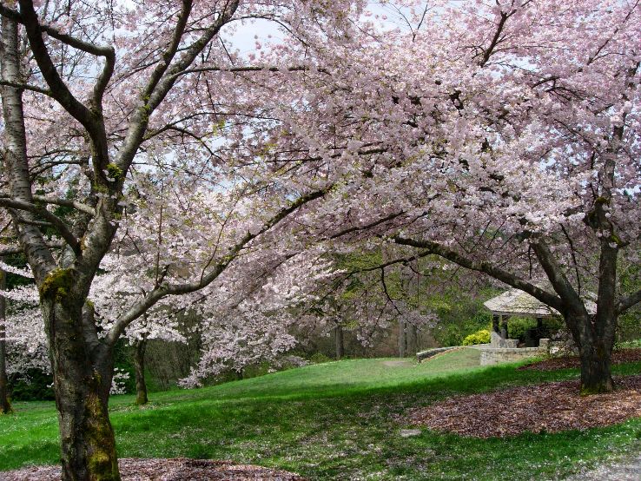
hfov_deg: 49.0
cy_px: 240
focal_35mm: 38
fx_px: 704
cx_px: 320
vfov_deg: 37.7
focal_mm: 7.8
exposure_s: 1/470
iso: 64
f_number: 4.8
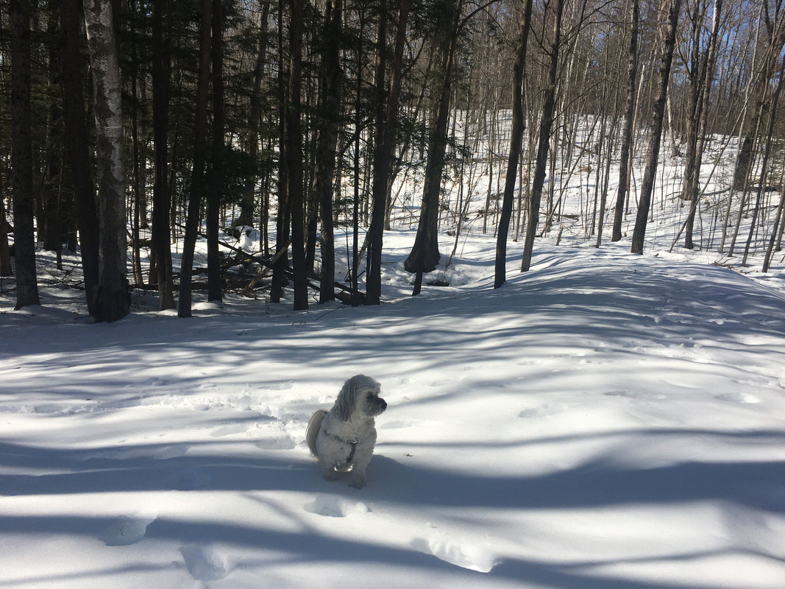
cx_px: 392
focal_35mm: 29
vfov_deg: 48.2
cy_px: 294
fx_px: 658
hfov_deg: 61.7
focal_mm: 4.15
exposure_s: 1/2564
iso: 25
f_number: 2.2
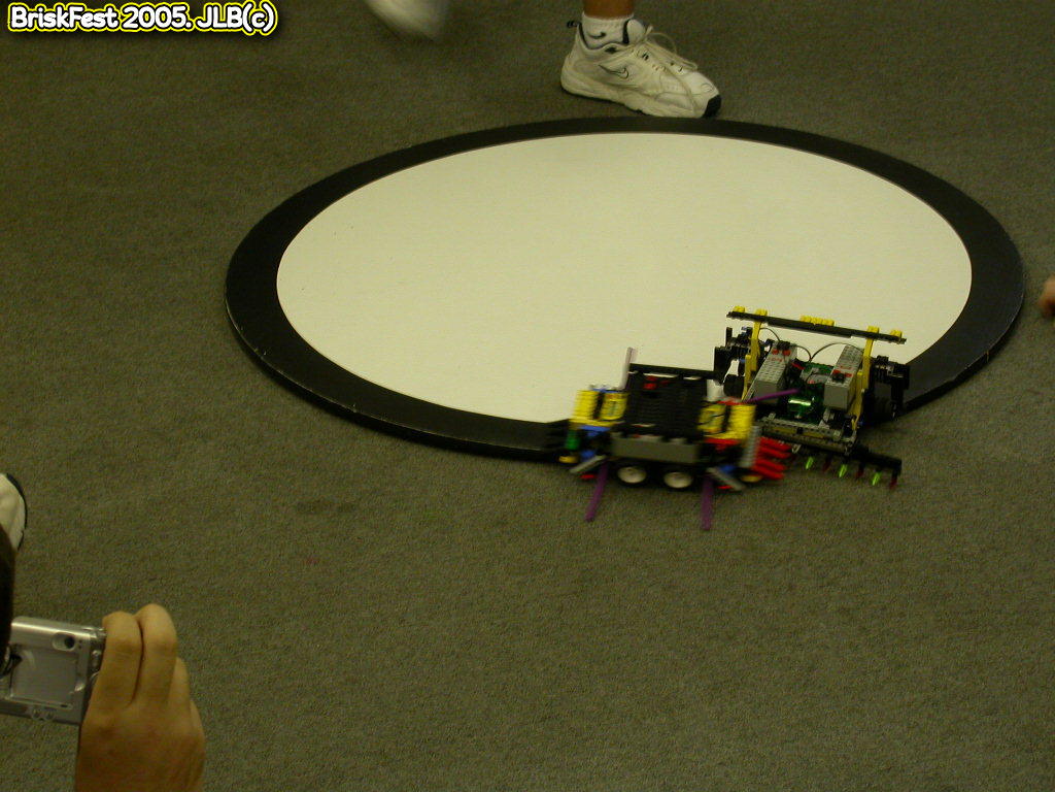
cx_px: 528
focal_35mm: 111
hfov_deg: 17.7
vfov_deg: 13.3
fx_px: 3383
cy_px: 396
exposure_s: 1/13.8
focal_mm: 23.1
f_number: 4.2
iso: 100
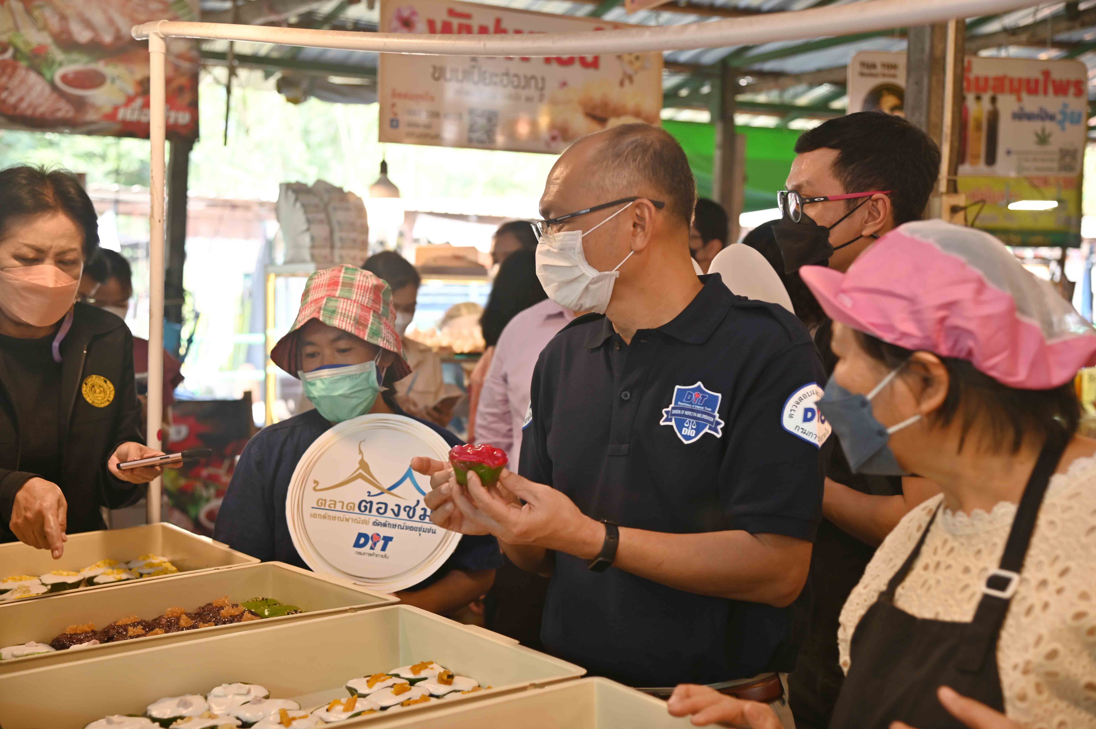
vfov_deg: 27.0
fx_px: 1521
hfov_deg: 39.6
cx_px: 548
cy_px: 364
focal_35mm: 50
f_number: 4.5
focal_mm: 50
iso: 200
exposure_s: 1/80
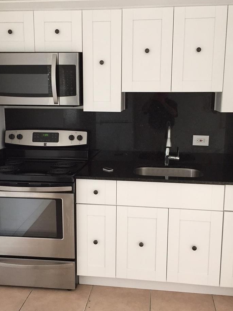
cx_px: 110
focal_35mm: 38
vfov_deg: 49.0
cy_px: 153
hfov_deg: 37.7
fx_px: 341
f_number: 2.2
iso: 125
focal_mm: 4.15
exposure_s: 1/30
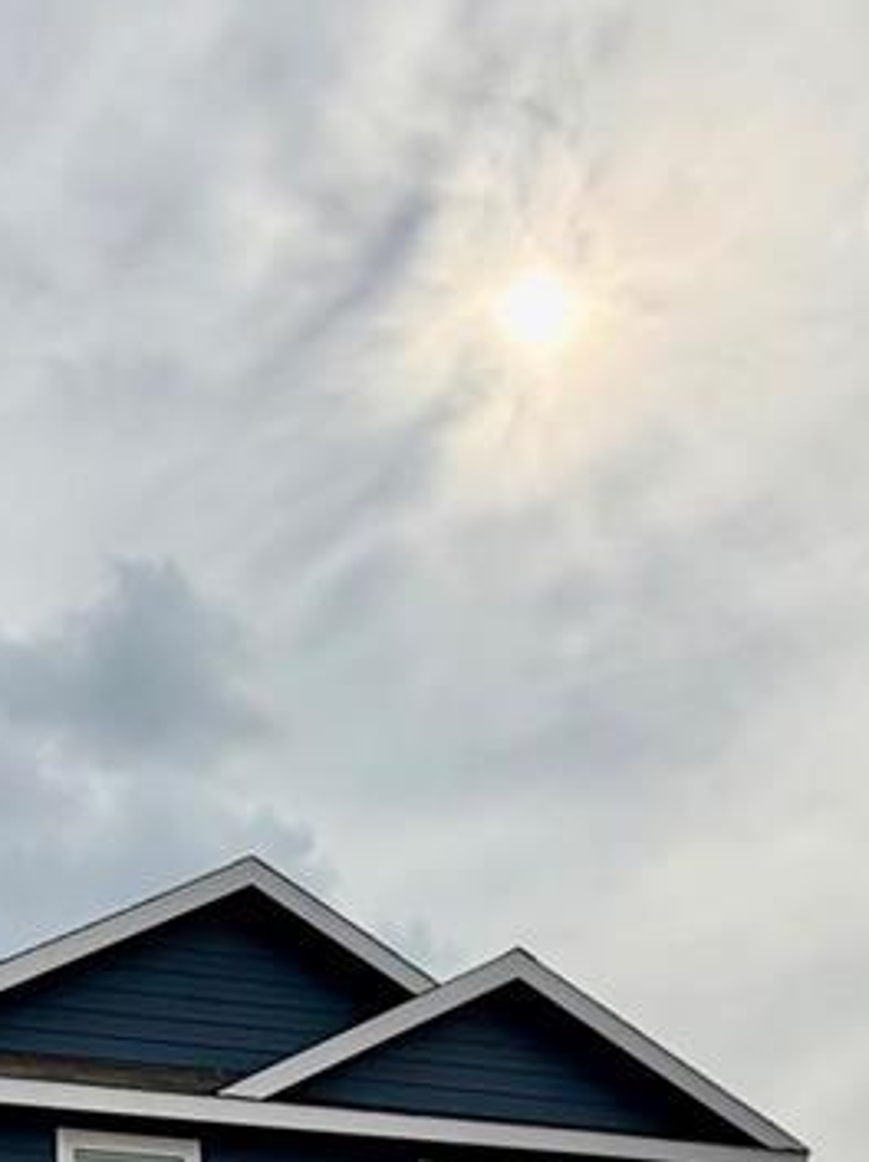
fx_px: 2046
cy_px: 1712
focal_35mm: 61
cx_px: -69
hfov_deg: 22.7
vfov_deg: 24.9
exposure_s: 1/1613
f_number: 2.2
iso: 20
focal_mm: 2.22
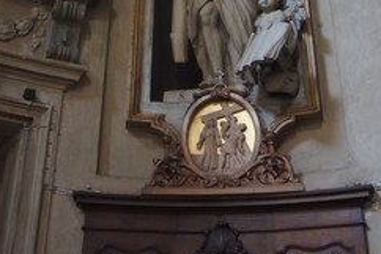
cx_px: 165
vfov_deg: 23.1
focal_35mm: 57
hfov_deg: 35.0
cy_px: 25
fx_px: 603
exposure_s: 1/30
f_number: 4
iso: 6400
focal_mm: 20
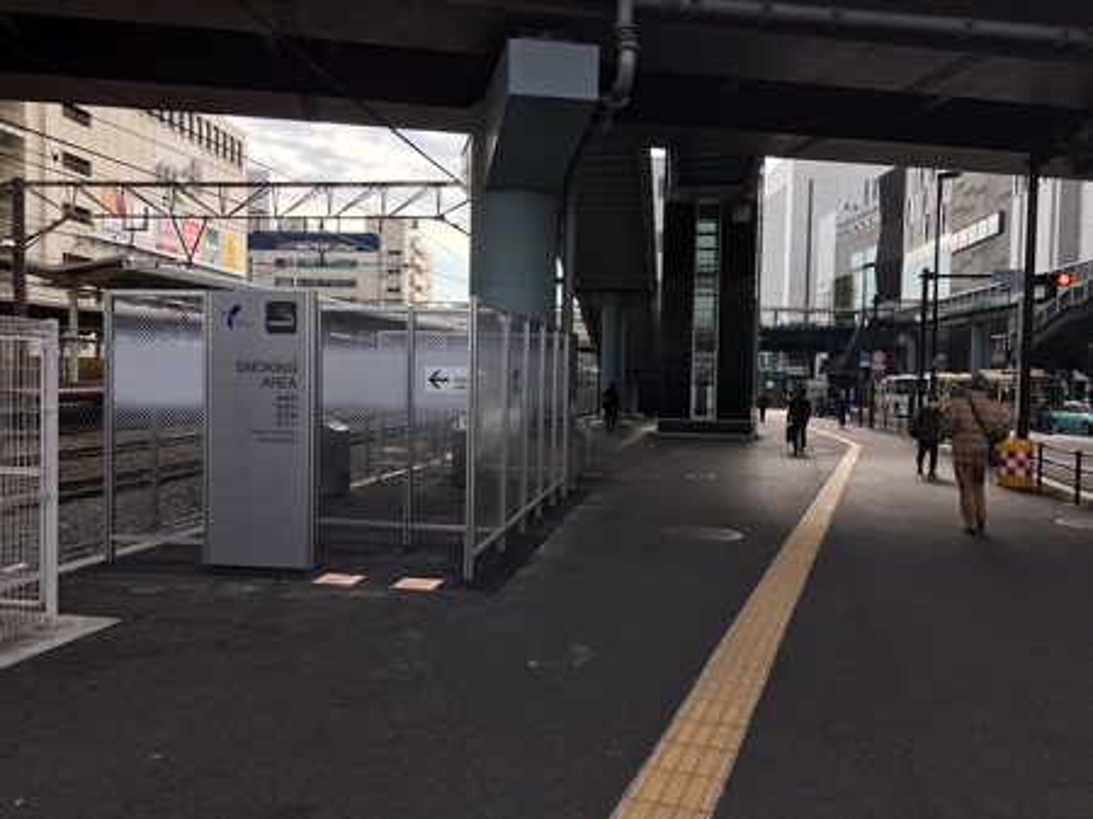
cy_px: 410
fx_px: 915
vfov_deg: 48.2
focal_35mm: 29
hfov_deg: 61.7
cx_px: 546
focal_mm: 4.15
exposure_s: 1/668
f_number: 2.2
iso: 25
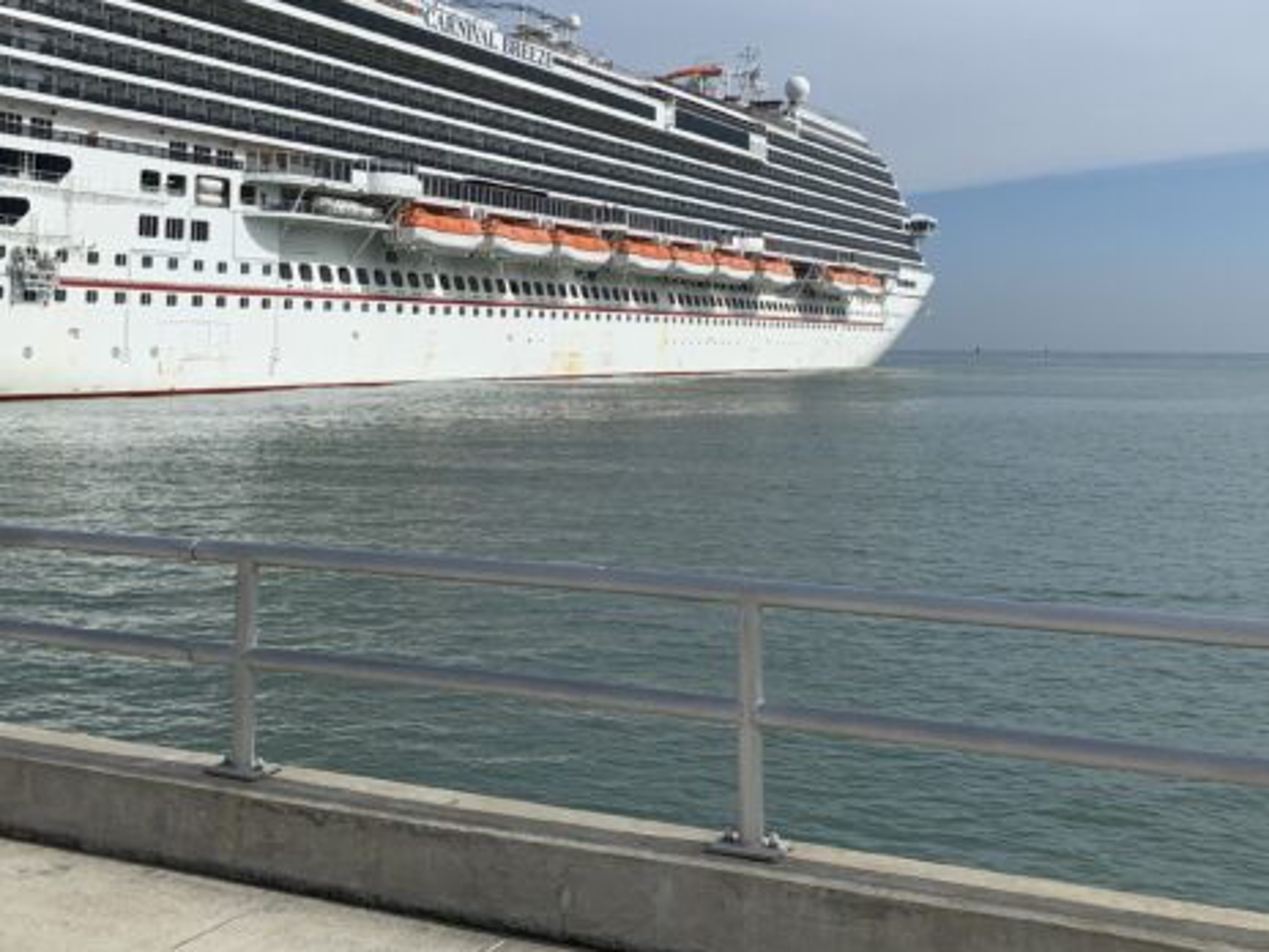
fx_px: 1576
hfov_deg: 43.8
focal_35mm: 43
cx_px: 569
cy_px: 235
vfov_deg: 32.9
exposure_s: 1/4902
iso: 25
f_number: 1.8
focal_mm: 4.25
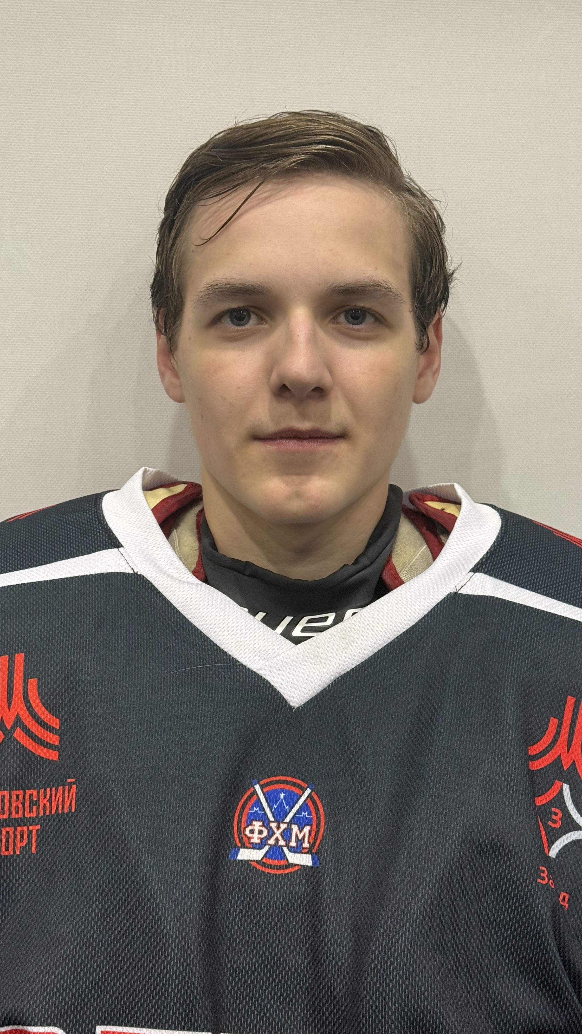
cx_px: 283
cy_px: 516
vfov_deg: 39.2
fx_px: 1454
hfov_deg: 22.6
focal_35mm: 53
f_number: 1.8
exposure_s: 1/68
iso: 100
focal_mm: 6.8
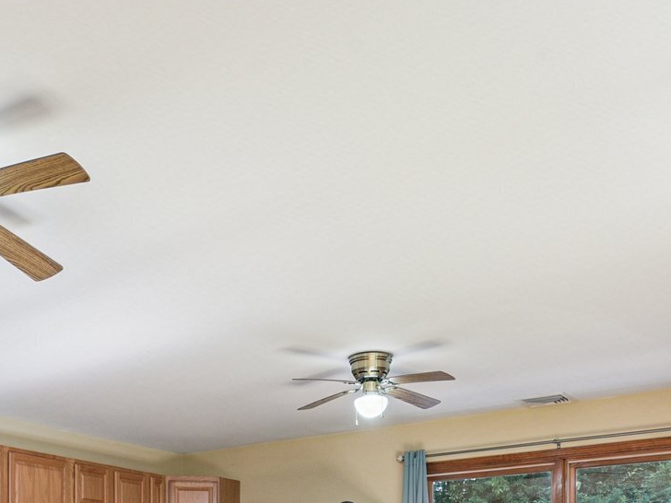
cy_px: 593
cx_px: 188
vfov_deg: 27.9
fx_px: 892
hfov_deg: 40.3
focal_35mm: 46
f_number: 11
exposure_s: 1/40
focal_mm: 17
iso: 400
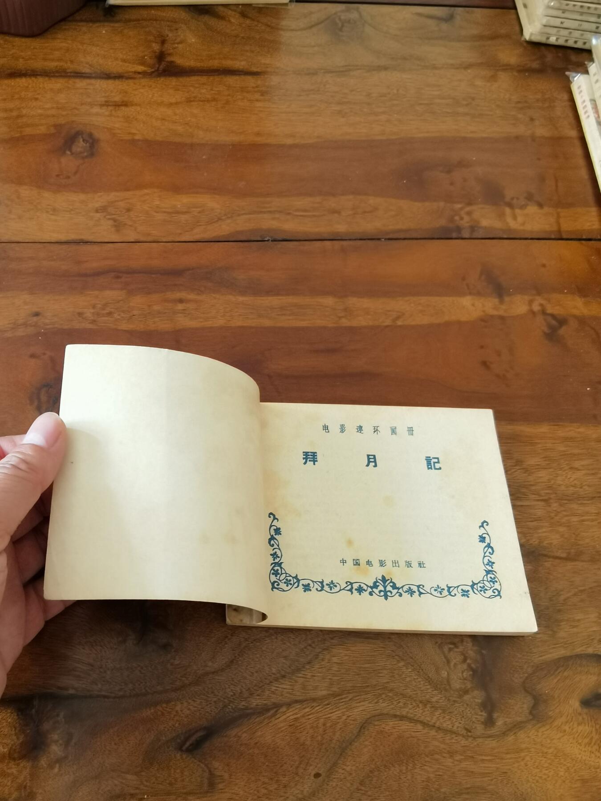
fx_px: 625
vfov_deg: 65.3
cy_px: 400
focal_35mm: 27
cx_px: 300
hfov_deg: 51.4
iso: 160
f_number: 2.2
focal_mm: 2.26
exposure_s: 1/40
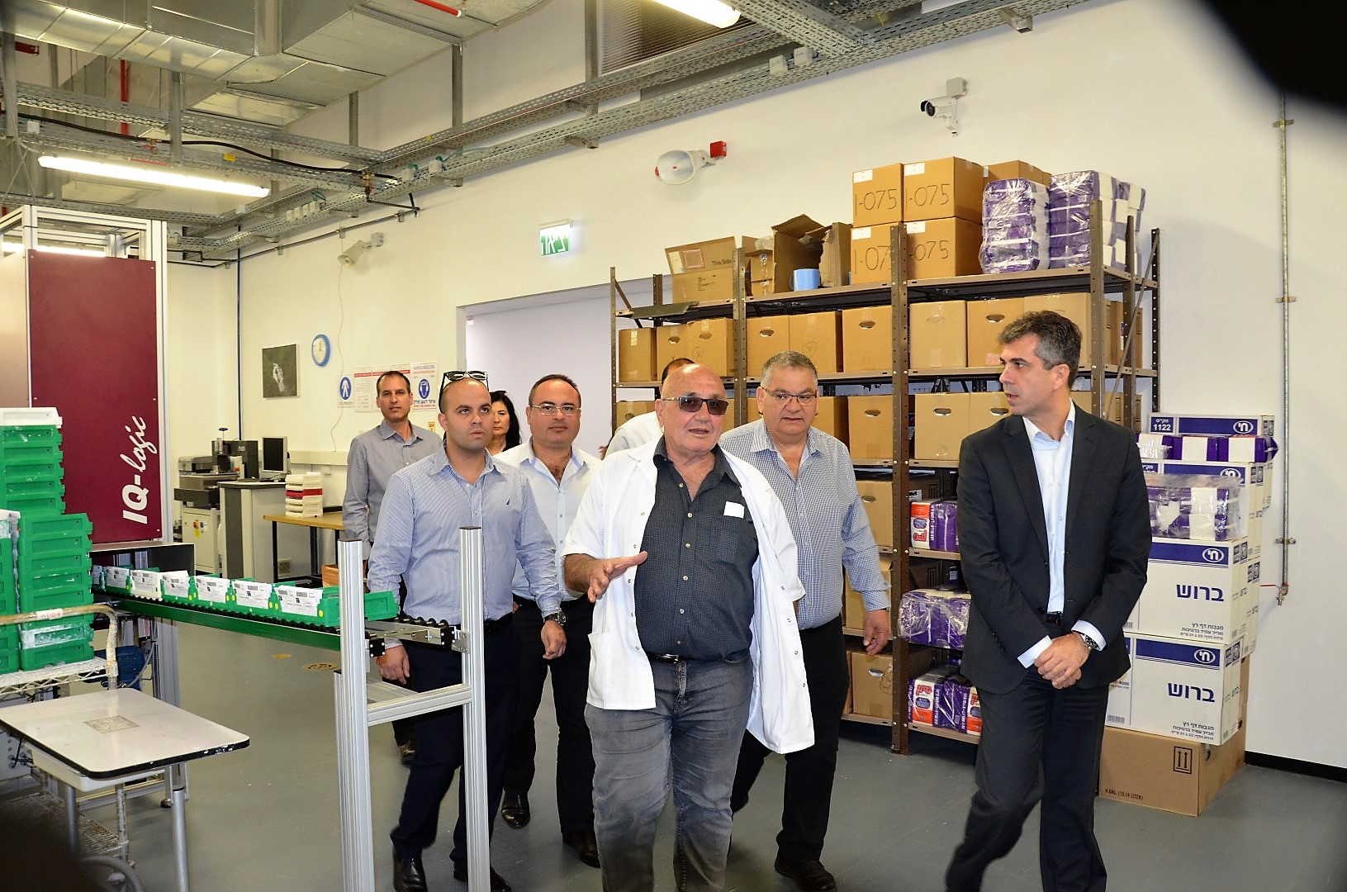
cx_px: 674
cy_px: 446
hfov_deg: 67.5
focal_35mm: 27
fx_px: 1008
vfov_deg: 47.7
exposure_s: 1/100
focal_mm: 18
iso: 1250
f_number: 5.6
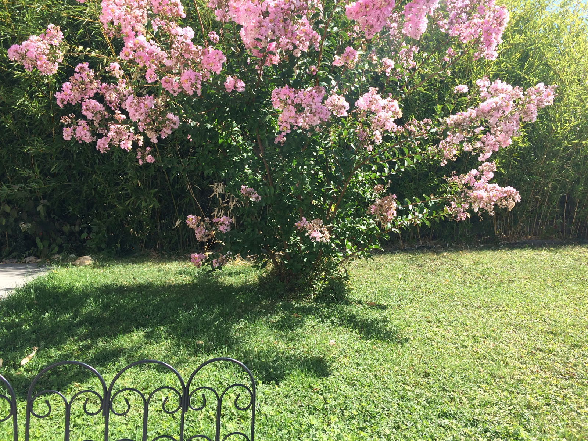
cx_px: 294
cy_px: 220
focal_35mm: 29
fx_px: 493
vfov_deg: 48.2
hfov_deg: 61.7
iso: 32
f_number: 2.2
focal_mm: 4.15
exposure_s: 1/774
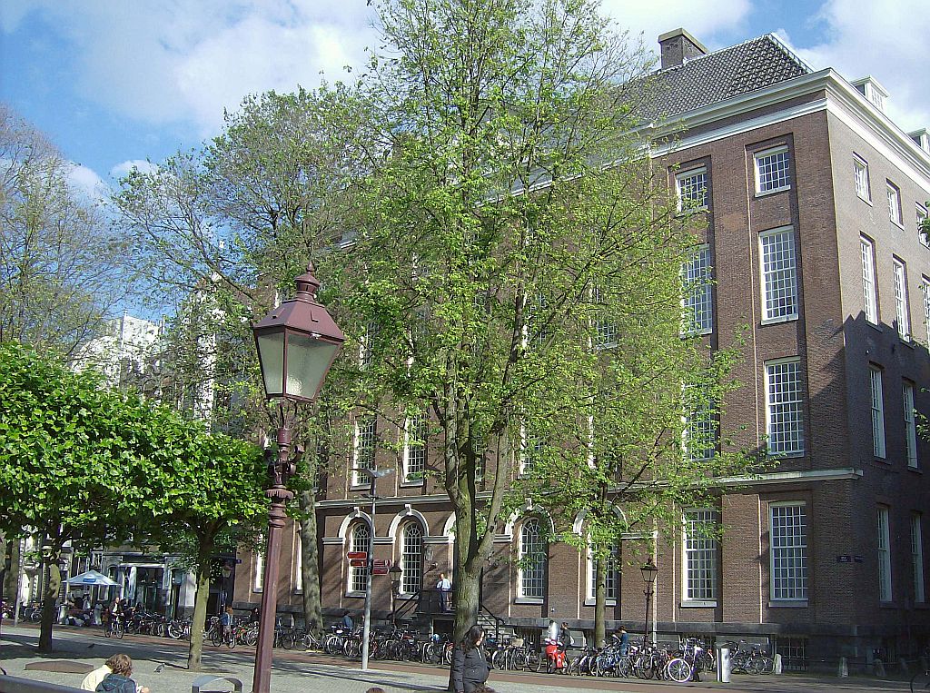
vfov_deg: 39.5
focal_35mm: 36
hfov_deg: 51.5
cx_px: 465
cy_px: 346
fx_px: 965
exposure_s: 1/433
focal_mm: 6
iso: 100
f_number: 4.7
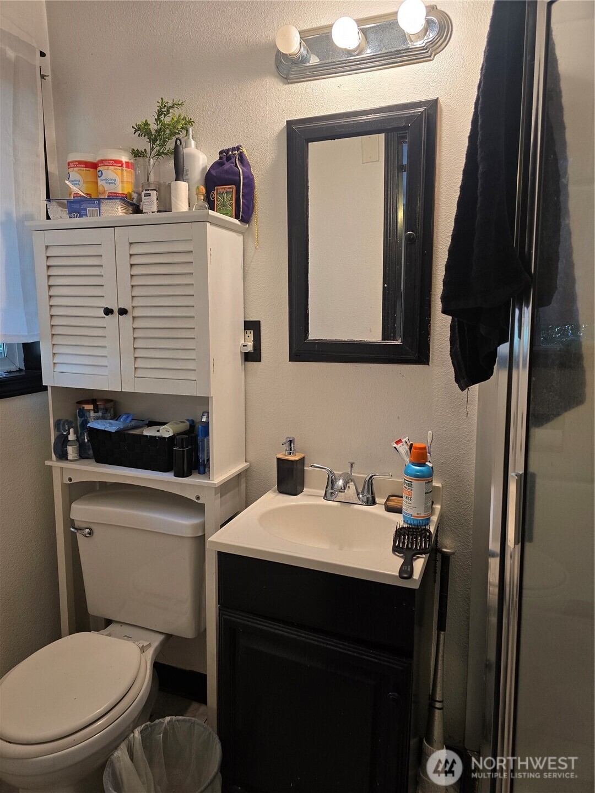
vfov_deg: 73.9
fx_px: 527
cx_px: 298
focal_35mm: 23
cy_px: 396
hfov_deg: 58.9
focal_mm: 6.3
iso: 160
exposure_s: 1/120
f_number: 1.7
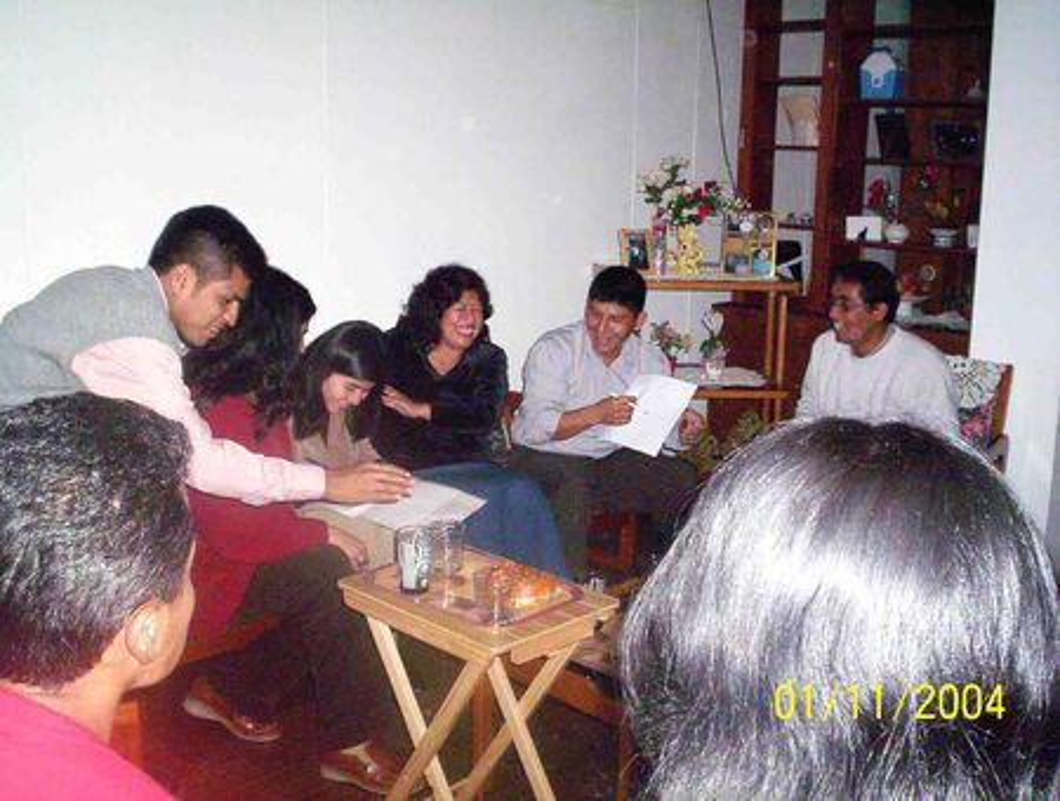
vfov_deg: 37.9
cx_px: 530
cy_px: 400
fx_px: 1167
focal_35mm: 38
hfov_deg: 48.9
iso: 140
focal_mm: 4.99
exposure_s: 1/60
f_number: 4.5
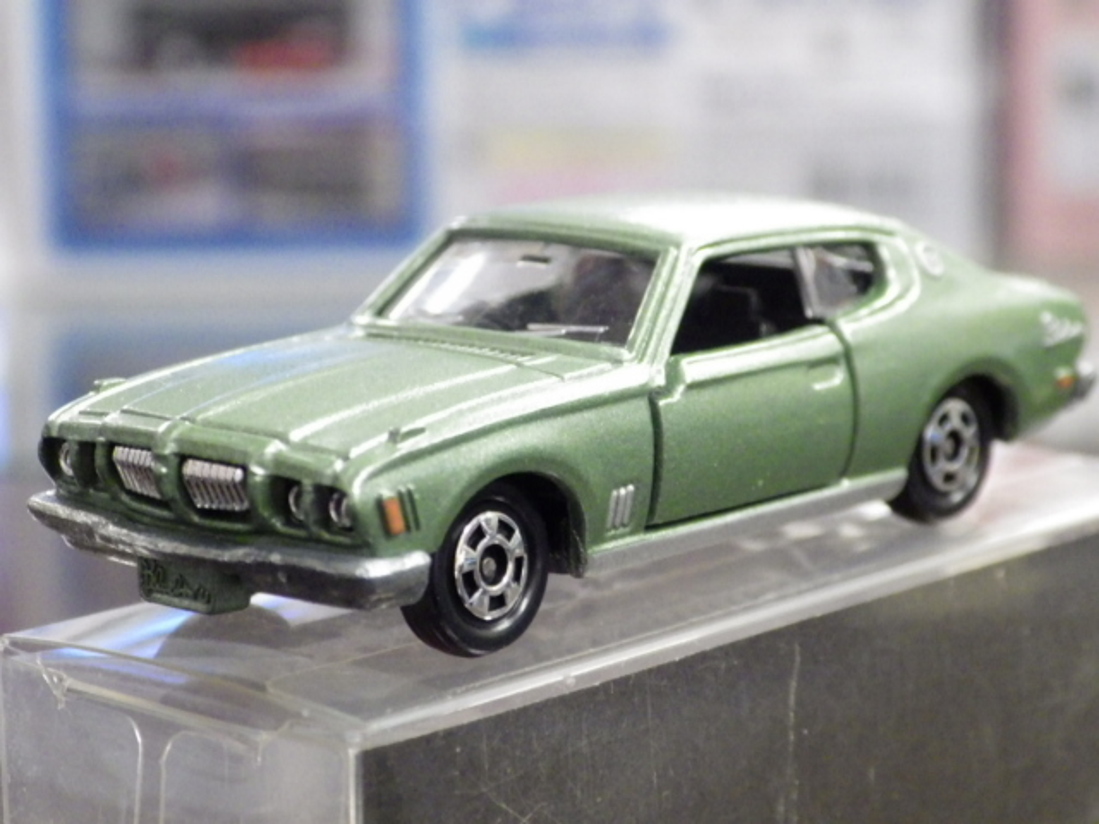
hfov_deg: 19.1
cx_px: 550
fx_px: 3270
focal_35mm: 103
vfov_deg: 14.4
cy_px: 412
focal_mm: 18.4
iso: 1250
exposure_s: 1/30
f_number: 4.6
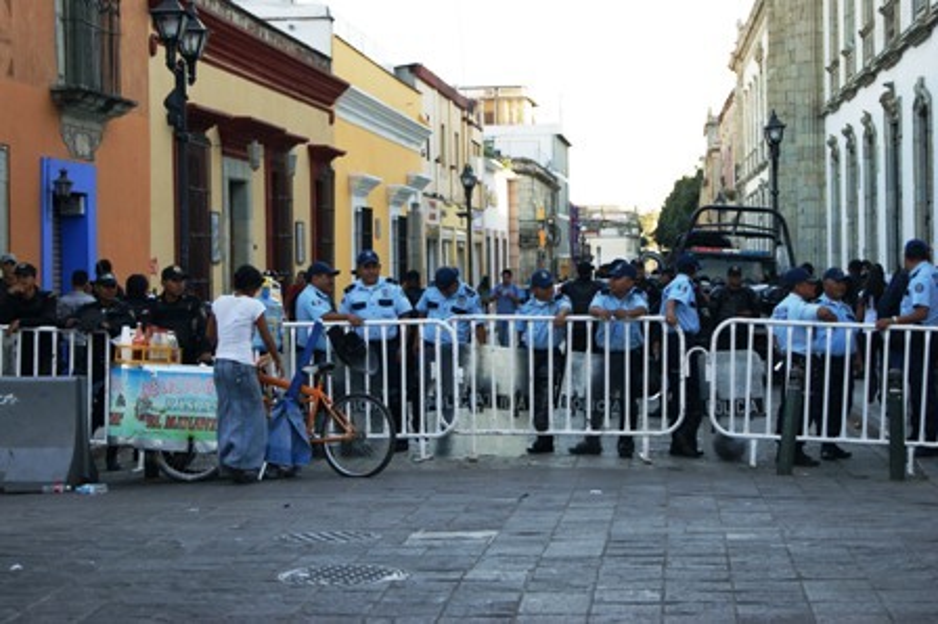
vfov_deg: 16.5
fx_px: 2148
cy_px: 312
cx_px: 469
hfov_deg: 24.6
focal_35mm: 82
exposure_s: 1/100
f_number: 5.6
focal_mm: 55
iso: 200
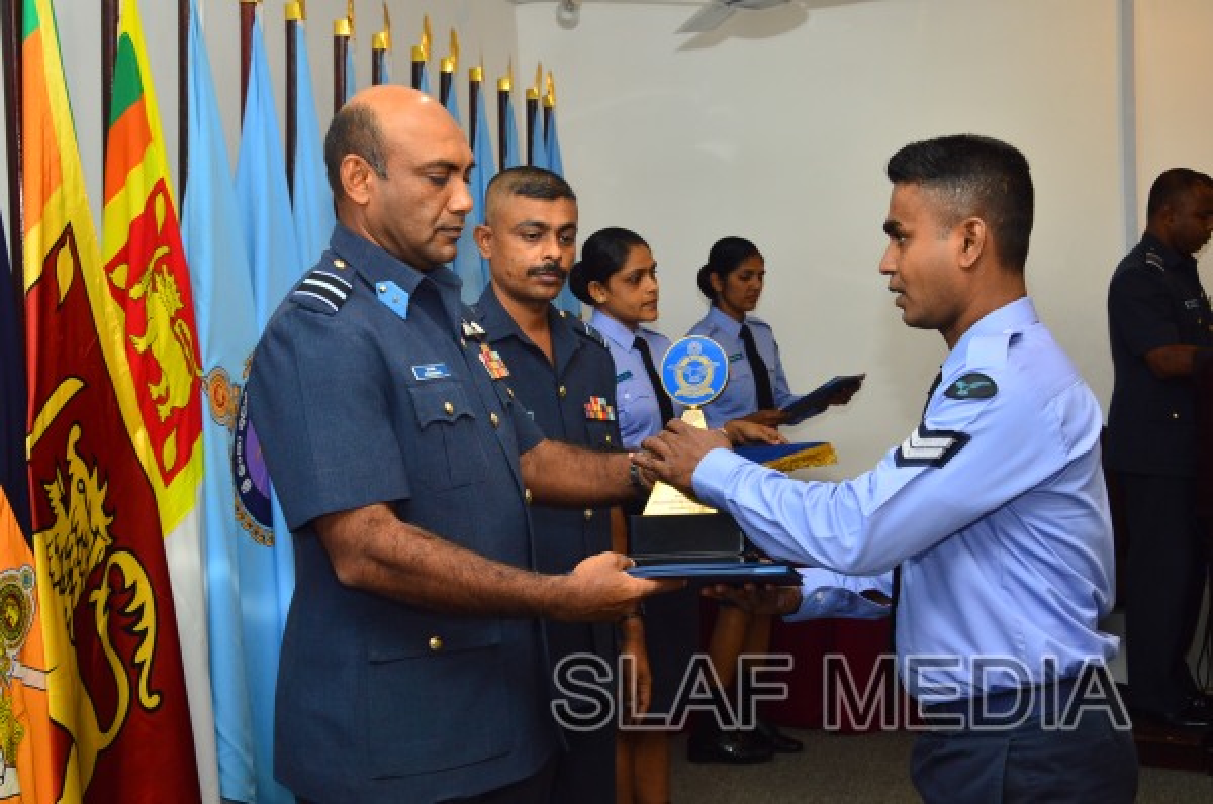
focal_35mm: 48
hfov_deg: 41.2
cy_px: 402
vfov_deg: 28.0
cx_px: 606
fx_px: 1615
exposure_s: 1/100
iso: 400
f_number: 5.6
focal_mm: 32
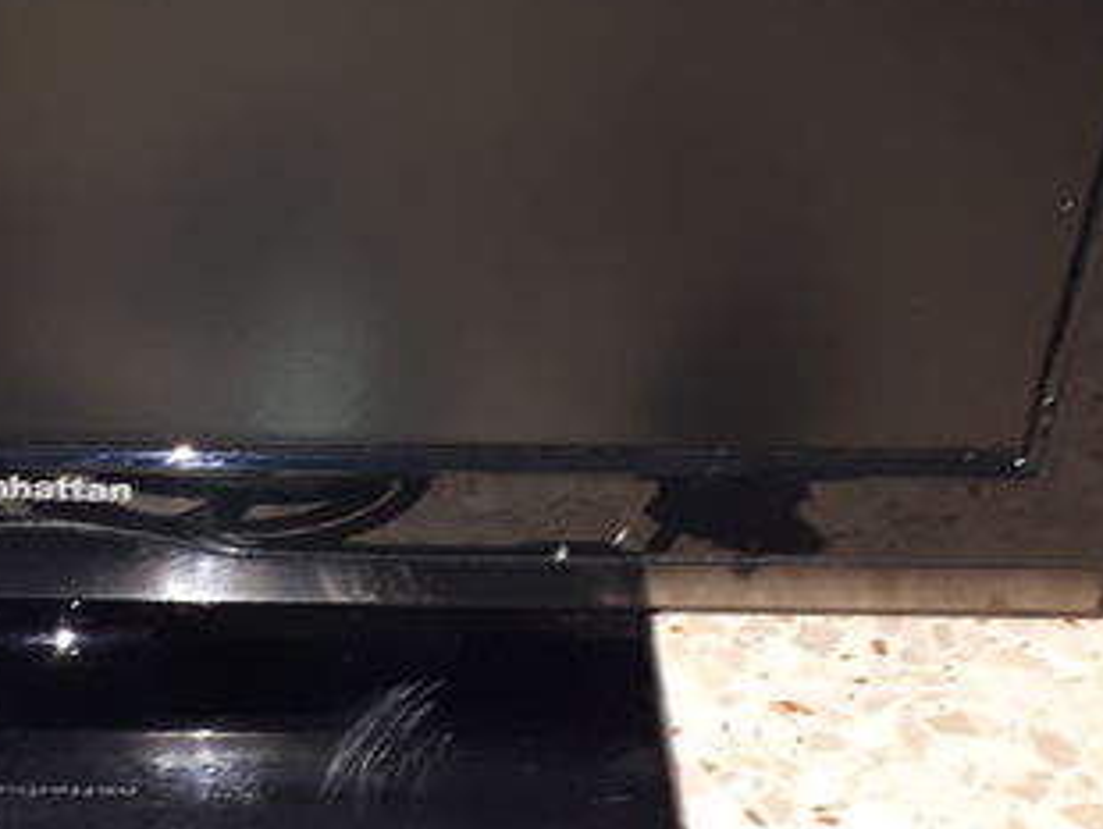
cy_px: 459
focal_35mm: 87
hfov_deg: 21.9
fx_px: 2774
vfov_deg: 17.0
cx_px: 71
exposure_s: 1/17
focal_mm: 3.6
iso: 160
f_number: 1.9
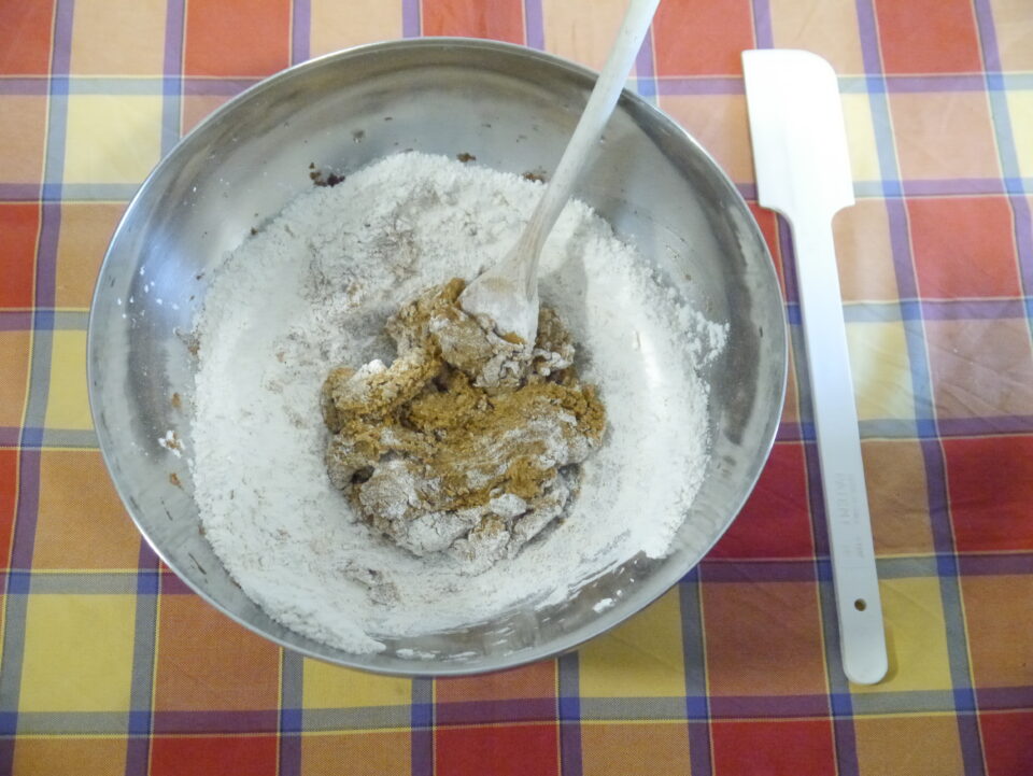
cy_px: 388
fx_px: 1493
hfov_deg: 38.2
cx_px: 516
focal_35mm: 50
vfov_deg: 29.1
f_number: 4.6
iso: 6400
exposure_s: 1/40
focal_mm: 25
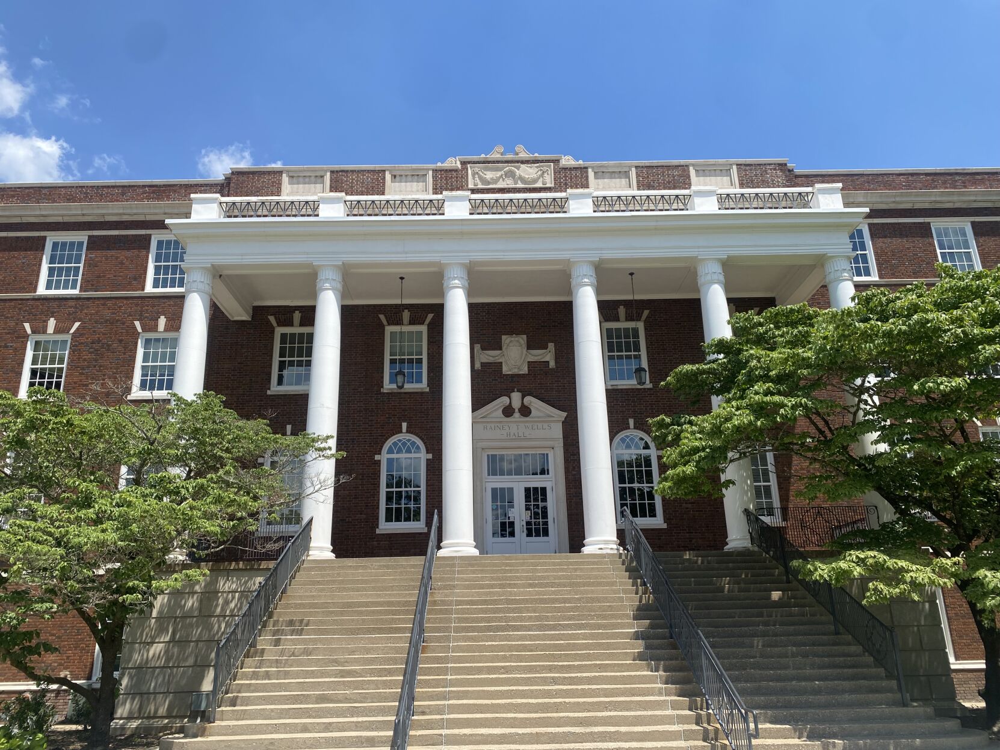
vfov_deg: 53.1
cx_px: 500
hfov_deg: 67.3
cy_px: 375
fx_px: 751
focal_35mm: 26
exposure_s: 1/2755
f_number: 1.8
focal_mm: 4.25
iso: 32
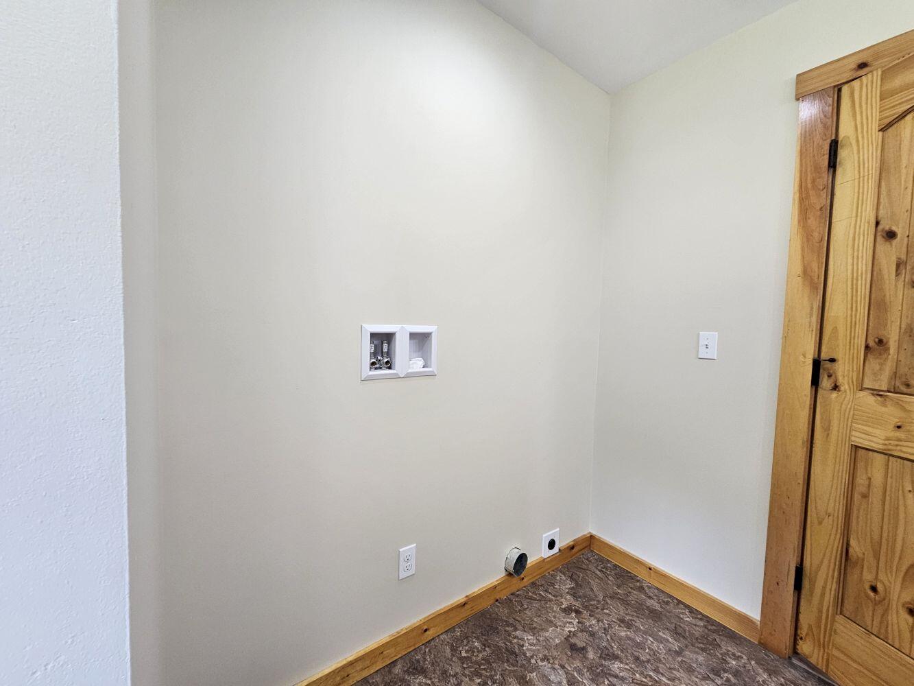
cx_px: 457
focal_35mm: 13
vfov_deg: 89.9
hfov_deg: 106.2
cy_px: 343
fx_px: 343
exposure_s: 1/60
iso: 125
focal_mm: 2.2
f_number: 2.2
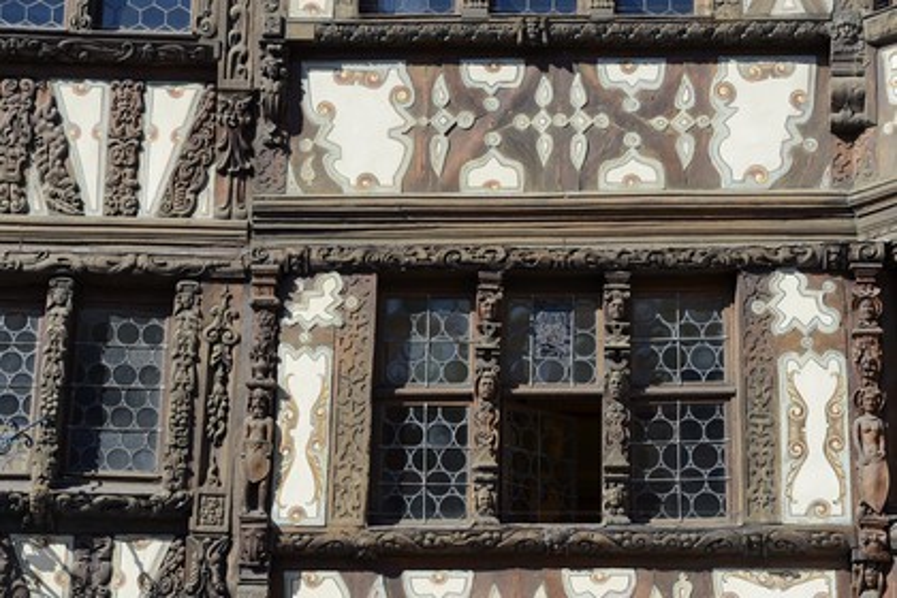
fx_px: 2541
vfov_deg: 13.4
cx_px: 448
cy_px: 299
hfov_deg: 20.0
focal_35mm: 102
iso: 200
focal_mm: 102
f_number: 7.1
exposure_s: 1/320
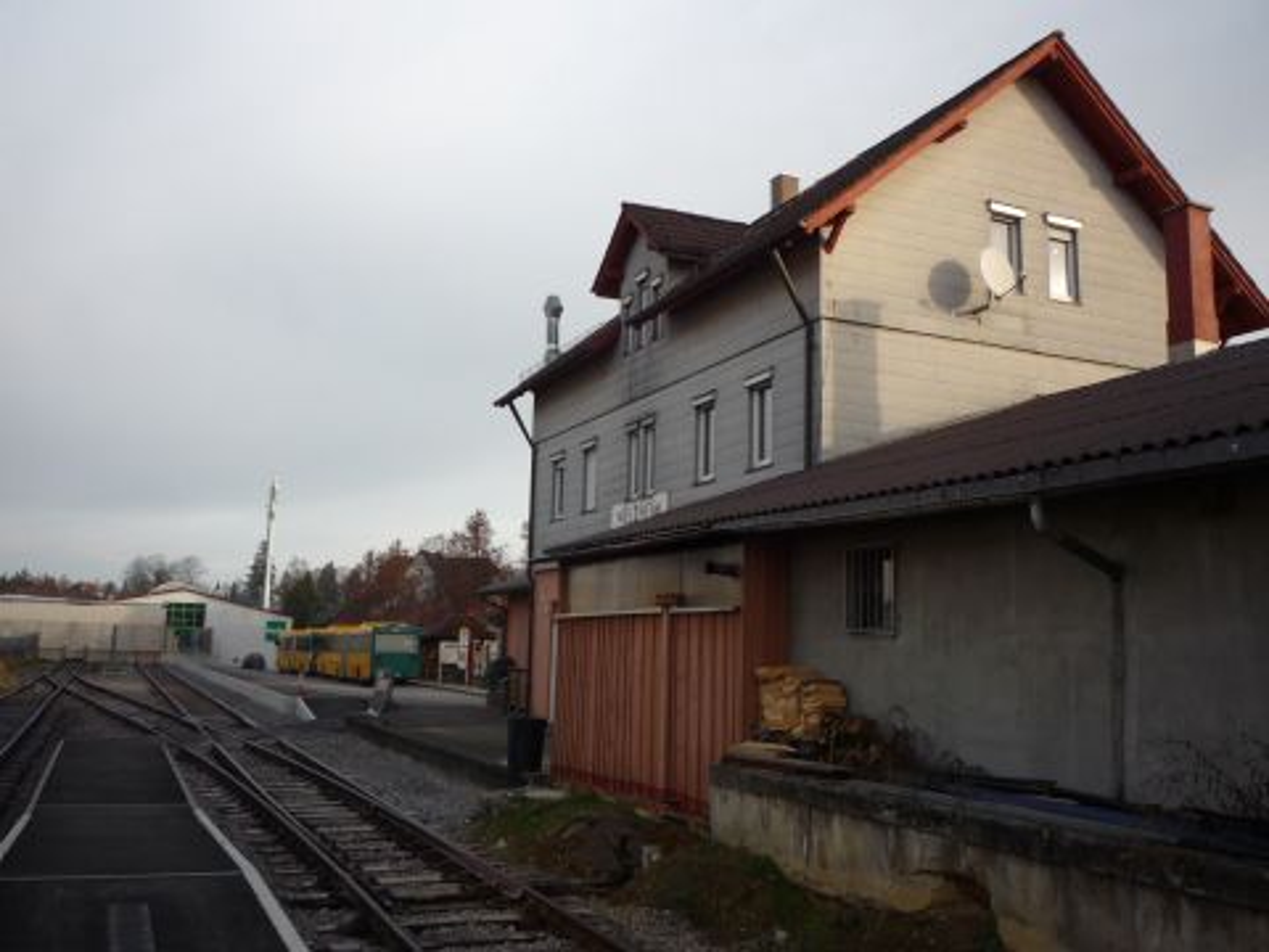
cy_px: 476
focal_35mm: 32
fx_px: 1173
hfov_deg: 56.8
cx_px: 634
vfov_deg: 44.2
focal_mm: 5.2
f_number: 4
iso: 100
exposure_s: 1/250
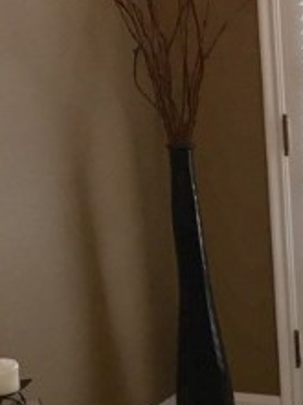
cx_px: 514
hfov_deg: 13.4
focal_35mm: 101
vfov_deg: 19.4
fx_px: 1182
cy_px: 269
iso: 100
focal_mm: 4.15
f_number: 2.2
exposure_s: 1/24
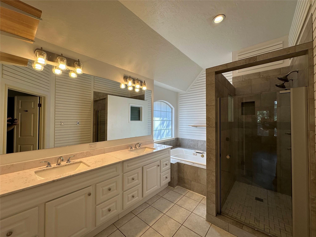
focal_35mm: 14
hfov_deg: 102.1
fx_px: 128
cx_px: 158
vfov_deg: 85.7
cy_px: 118
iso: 40
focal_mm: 2.22
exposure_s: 1/144
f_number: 2.2
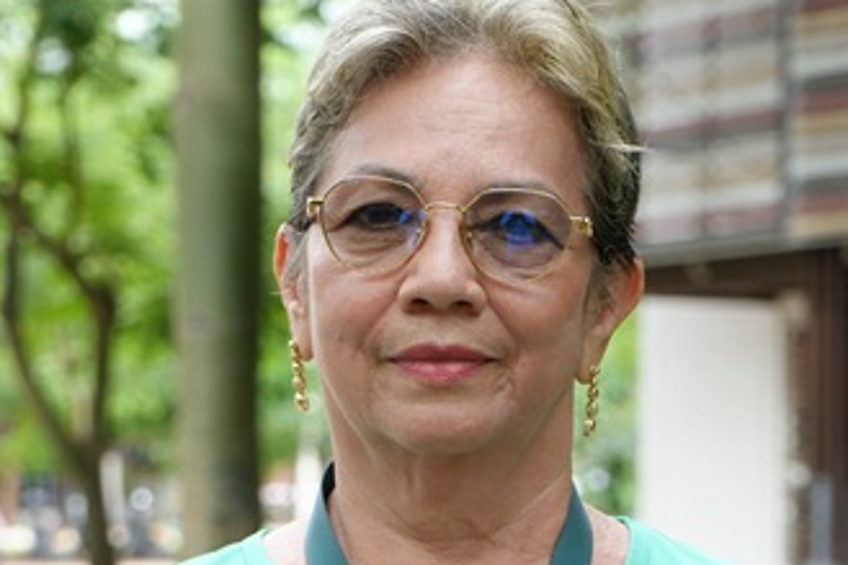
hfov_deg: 11.7
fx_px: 4144
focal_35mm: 176
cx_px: 446
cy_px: 604
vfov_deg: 7.7
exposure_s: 1/160
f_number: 5.6
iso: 320
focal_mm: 66
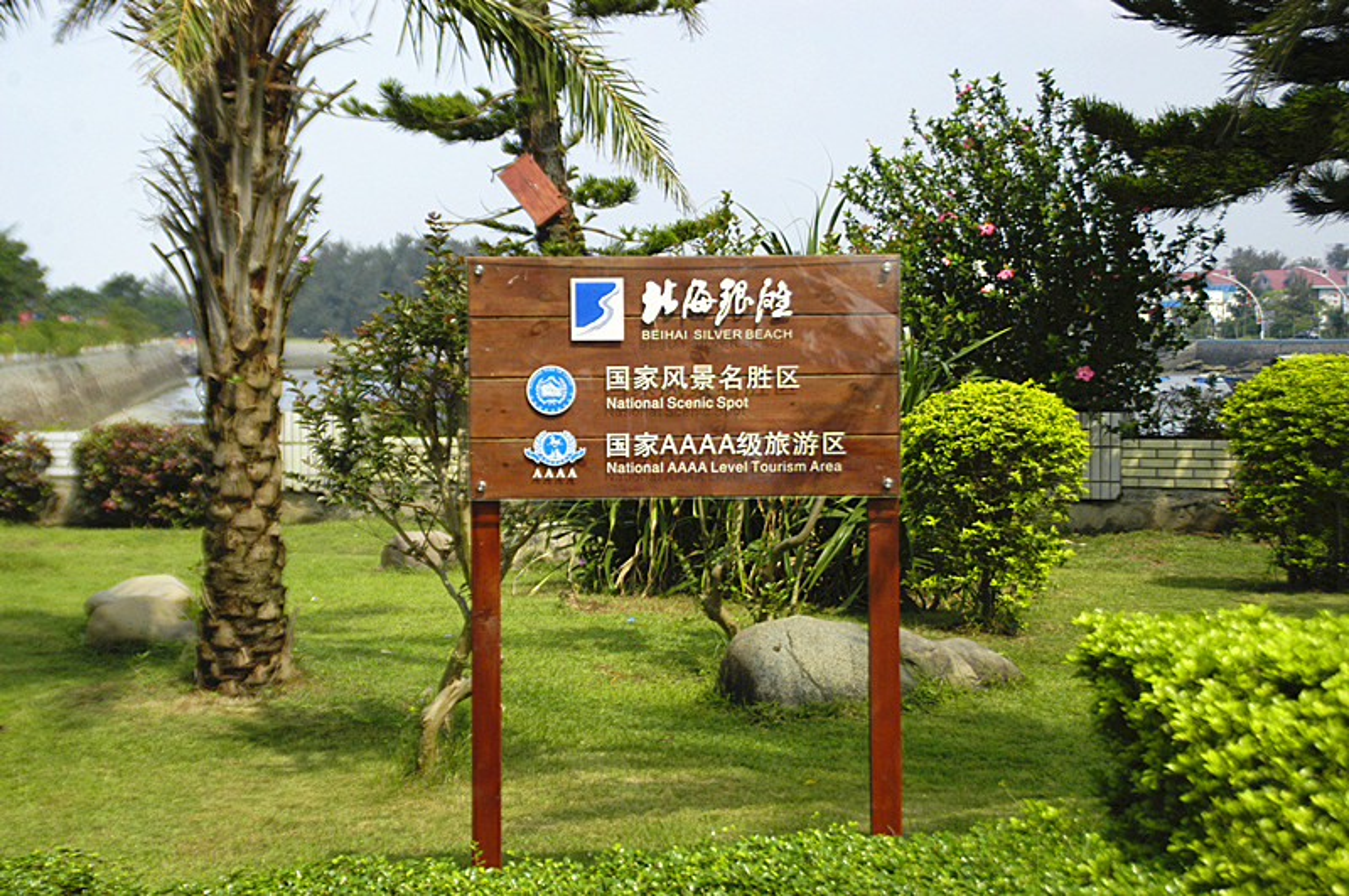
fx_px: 2357
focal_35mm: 63
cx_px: 674
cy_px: 448
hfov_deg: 31.9
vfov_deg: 21.5
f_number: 4.5
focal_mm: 42
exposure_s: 1/2500
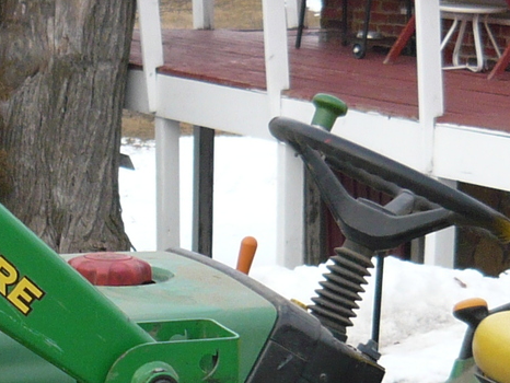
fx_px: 2137
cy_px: 348
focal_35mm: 145
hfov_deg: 13.4
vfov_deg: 10.2
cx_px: -13
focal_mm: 5.5
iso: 100
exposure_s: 1/250
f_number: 2.8
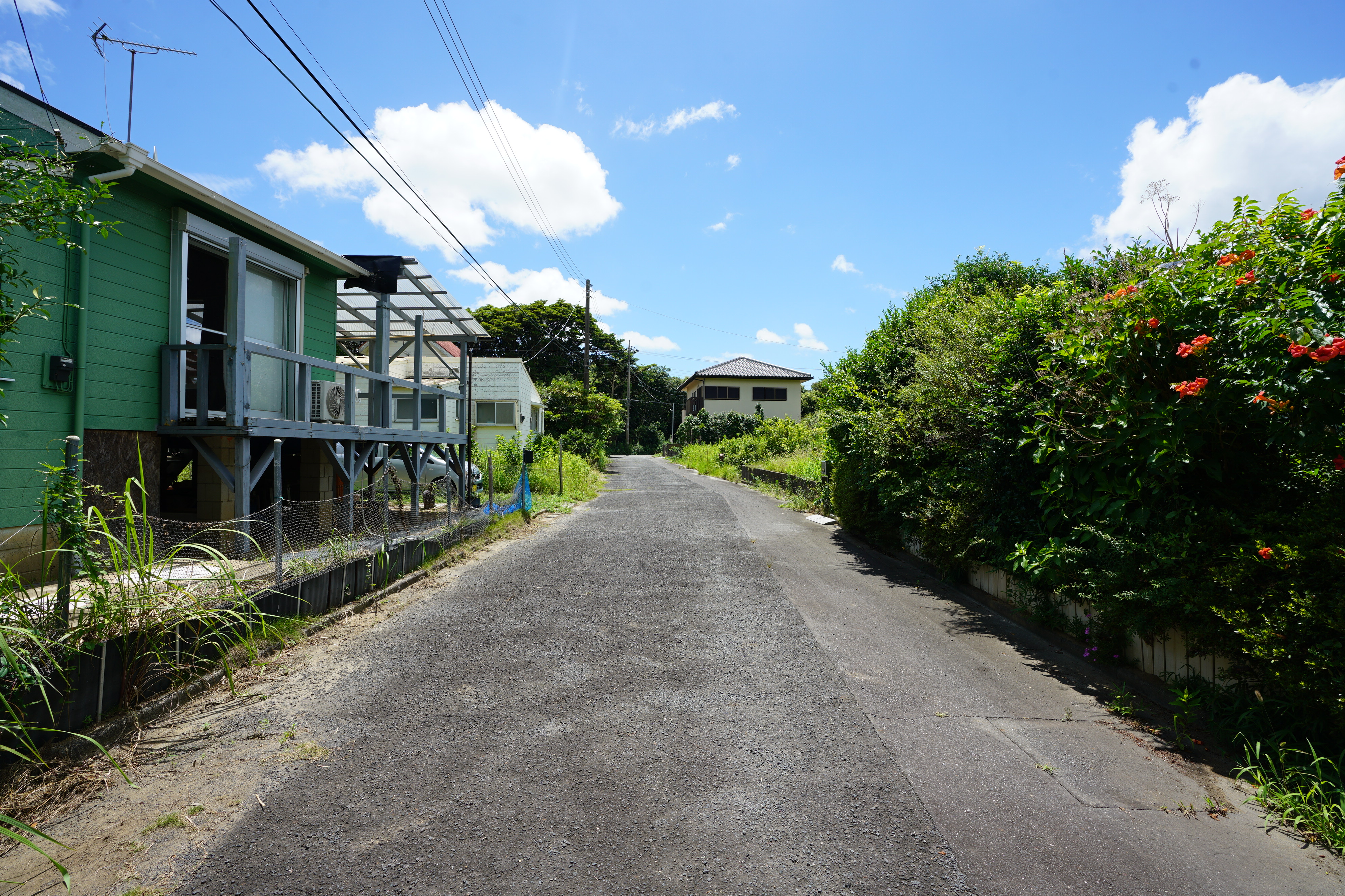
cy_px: 448
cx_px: 672
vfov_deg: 73.7
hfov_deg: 96.7
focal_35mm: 16
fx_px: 598
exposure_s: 1/125
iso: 100
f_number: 9
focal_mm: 16
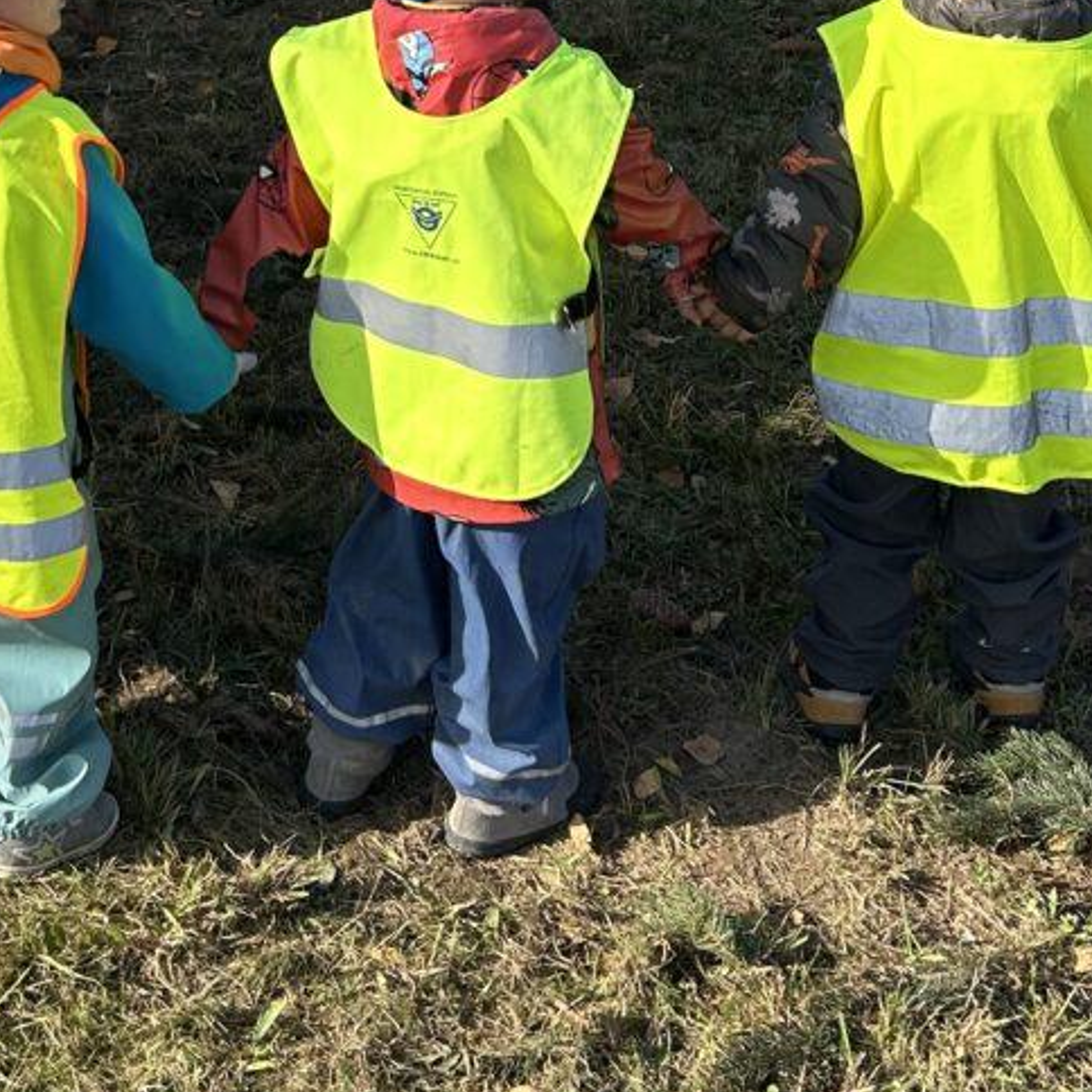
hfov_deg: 22.7
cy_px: -210
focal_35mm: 76
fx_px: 2712
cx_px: 424
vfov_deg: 21.2
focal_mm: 5.7
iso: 50
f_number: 1.5
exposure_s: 1/2252
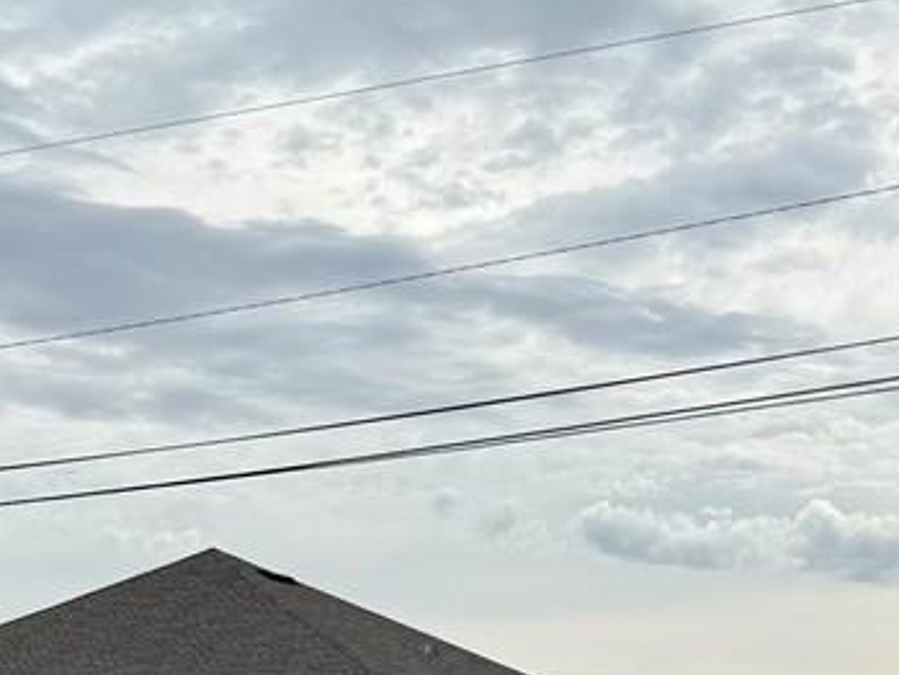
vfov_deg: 12.3
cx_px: 72
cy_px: 1242
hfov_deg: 17.6
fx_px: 2858
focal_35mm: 110
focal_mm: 6.76
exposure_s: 1/5319
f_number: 1.78
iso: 80
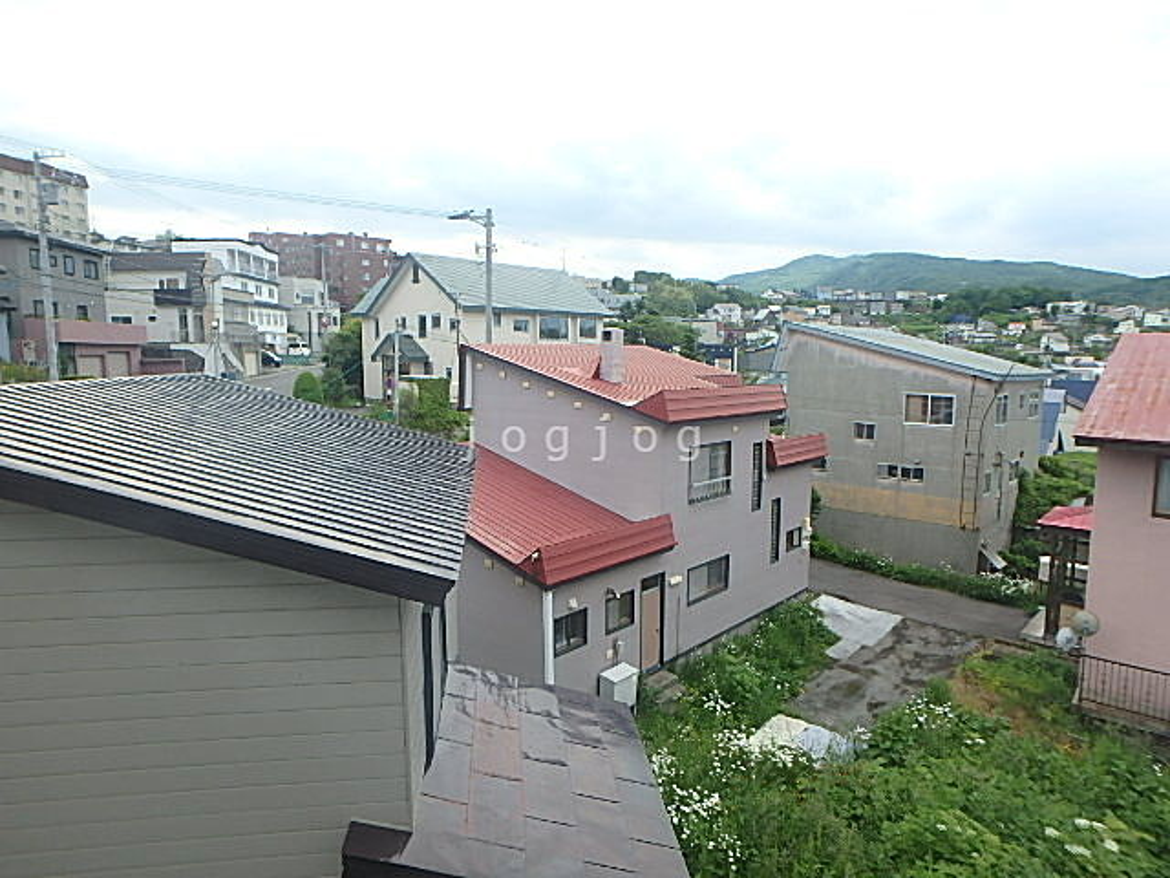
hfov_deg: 79.0
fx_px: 710
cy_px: 439
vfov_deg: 63.4
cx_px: 585
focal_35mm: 21
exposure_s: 1/640
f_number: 3.5
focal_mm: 3.7
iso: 125
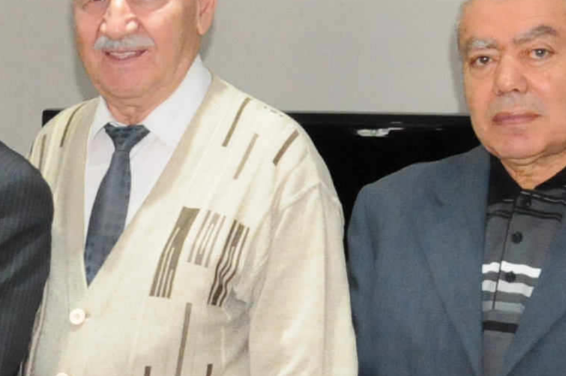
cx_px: -151
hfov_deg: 16.9
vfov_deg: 11.8
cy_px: 371
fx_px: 1805
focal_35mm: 115
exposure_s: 1/60
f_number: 7.1
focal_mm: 18
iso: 3200
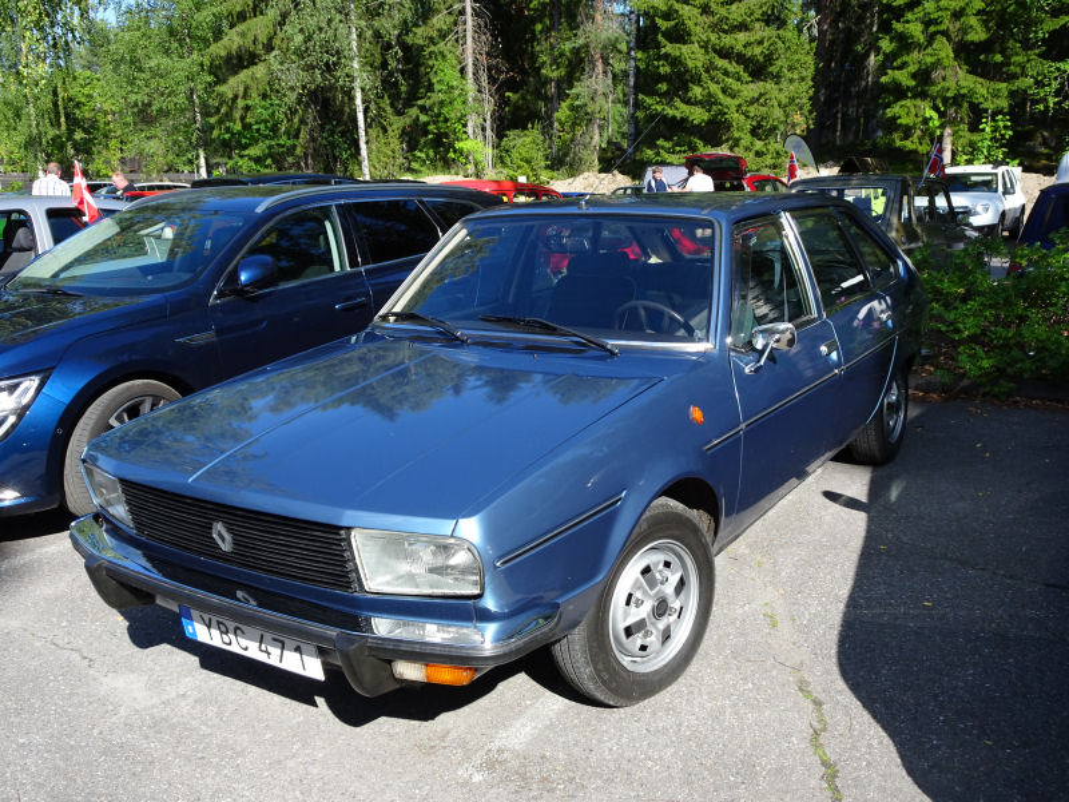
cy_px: 401
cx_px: 534
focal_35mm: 31
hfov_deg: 58.4
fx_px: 957
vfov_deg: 45.4
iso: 80
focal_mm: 5.26
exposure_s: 1/320
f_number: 4
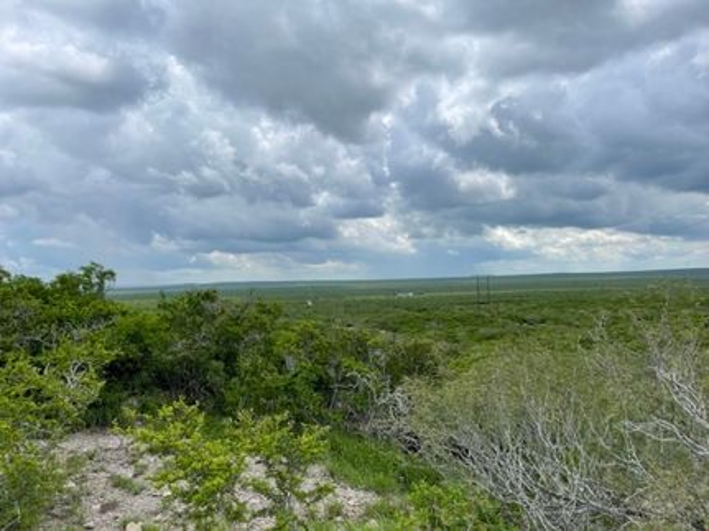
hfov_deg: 67.3
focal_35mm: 26
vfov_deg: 53.0
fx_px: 532
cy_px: 266
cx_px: 354
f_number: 1.6
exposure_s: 1/5618
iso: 32
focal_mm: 5.1
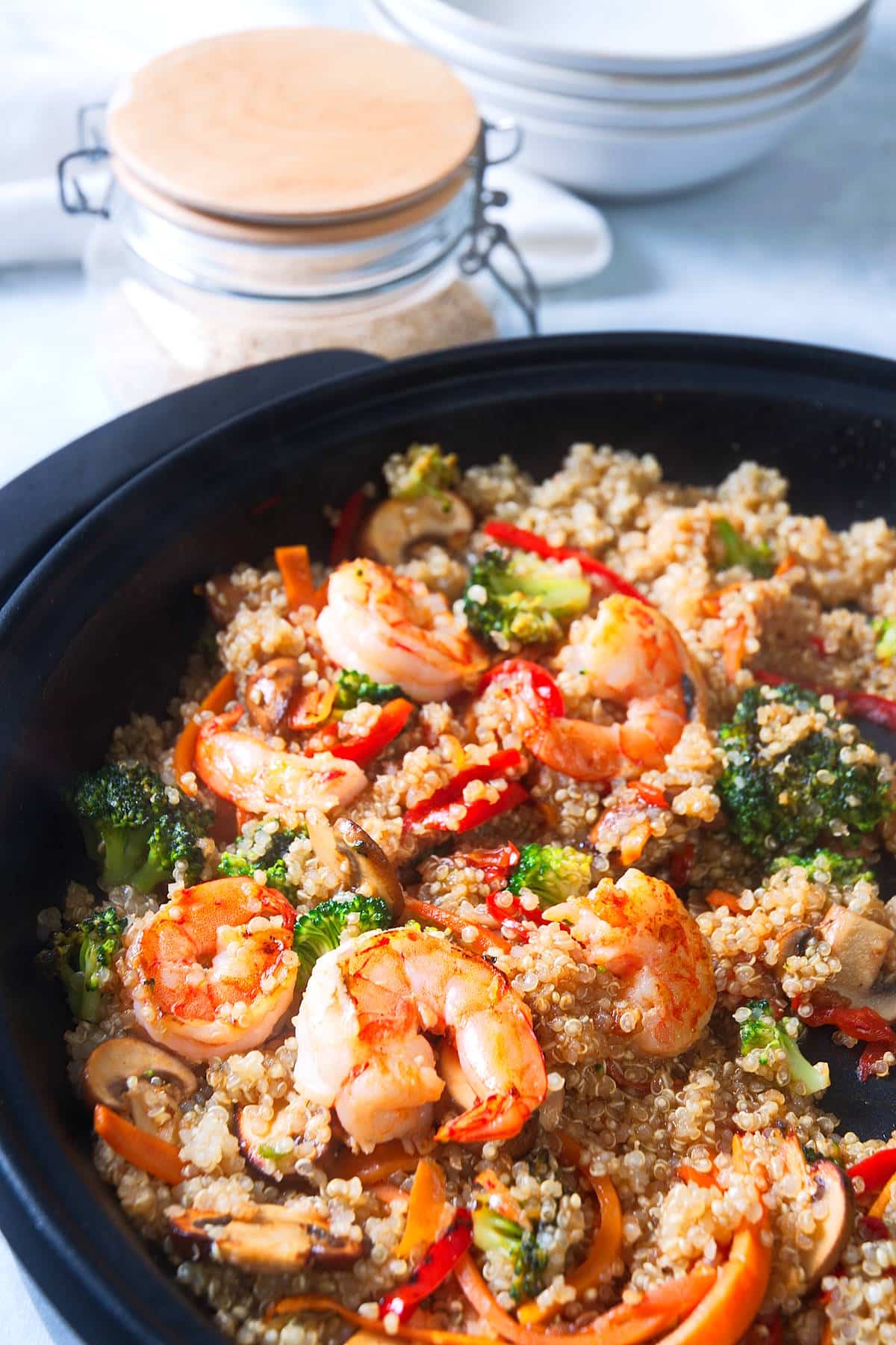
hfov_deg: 20.6
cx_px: 448
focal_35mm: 66
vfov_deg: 30.5
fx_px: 2464
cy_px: 672
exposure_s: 1/125
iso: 100
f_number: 7.1
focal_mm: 44
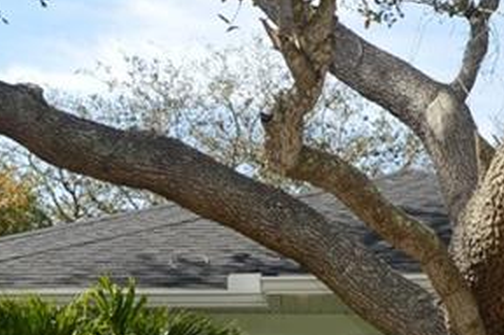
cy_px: 396
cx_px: 224
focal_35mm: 96
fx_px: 1342
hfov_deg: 21.3
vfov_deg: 13.8
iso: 100
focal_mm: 18
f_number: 8
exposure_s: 1/125
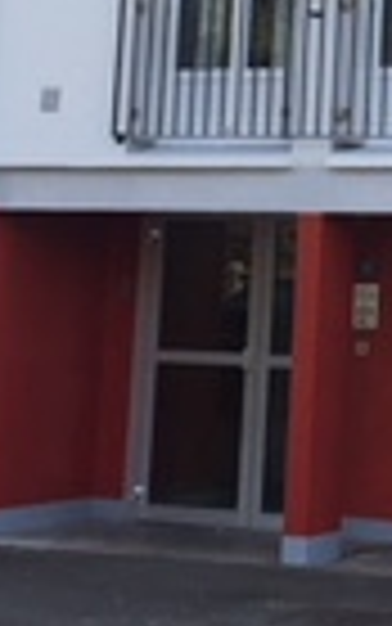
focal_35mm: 142
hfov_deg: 8.9
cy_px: -221
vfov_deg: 14.1
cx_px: 680
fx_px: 2425
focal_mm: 4.15
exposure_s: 1/450
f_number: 2.2
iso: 25
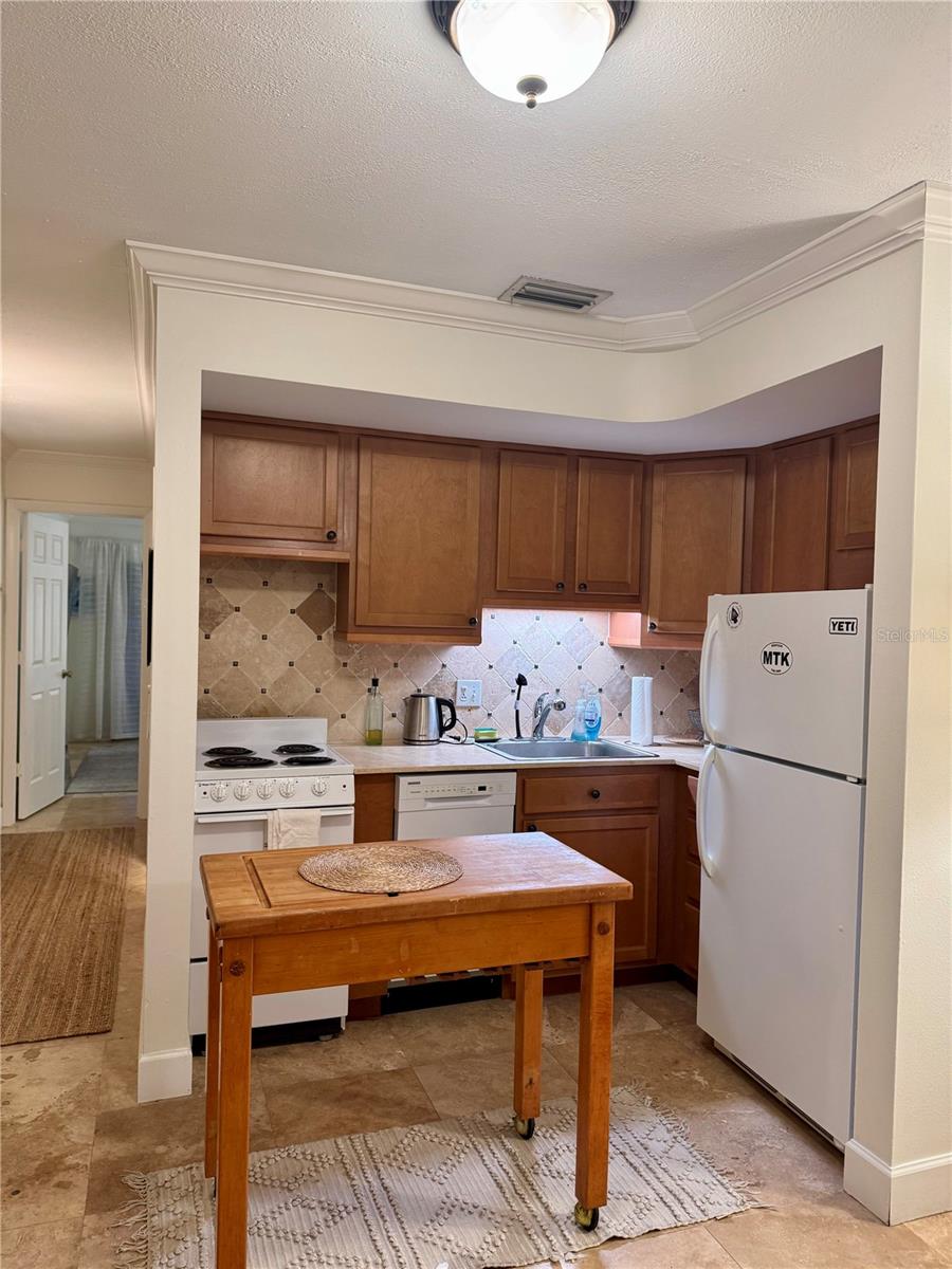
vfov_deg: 71.6
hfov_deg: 56.8
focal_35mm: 24
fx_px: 880
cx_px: 476
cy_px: 634
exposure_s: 1/60
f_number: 1.78
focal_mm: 6.76
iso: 200
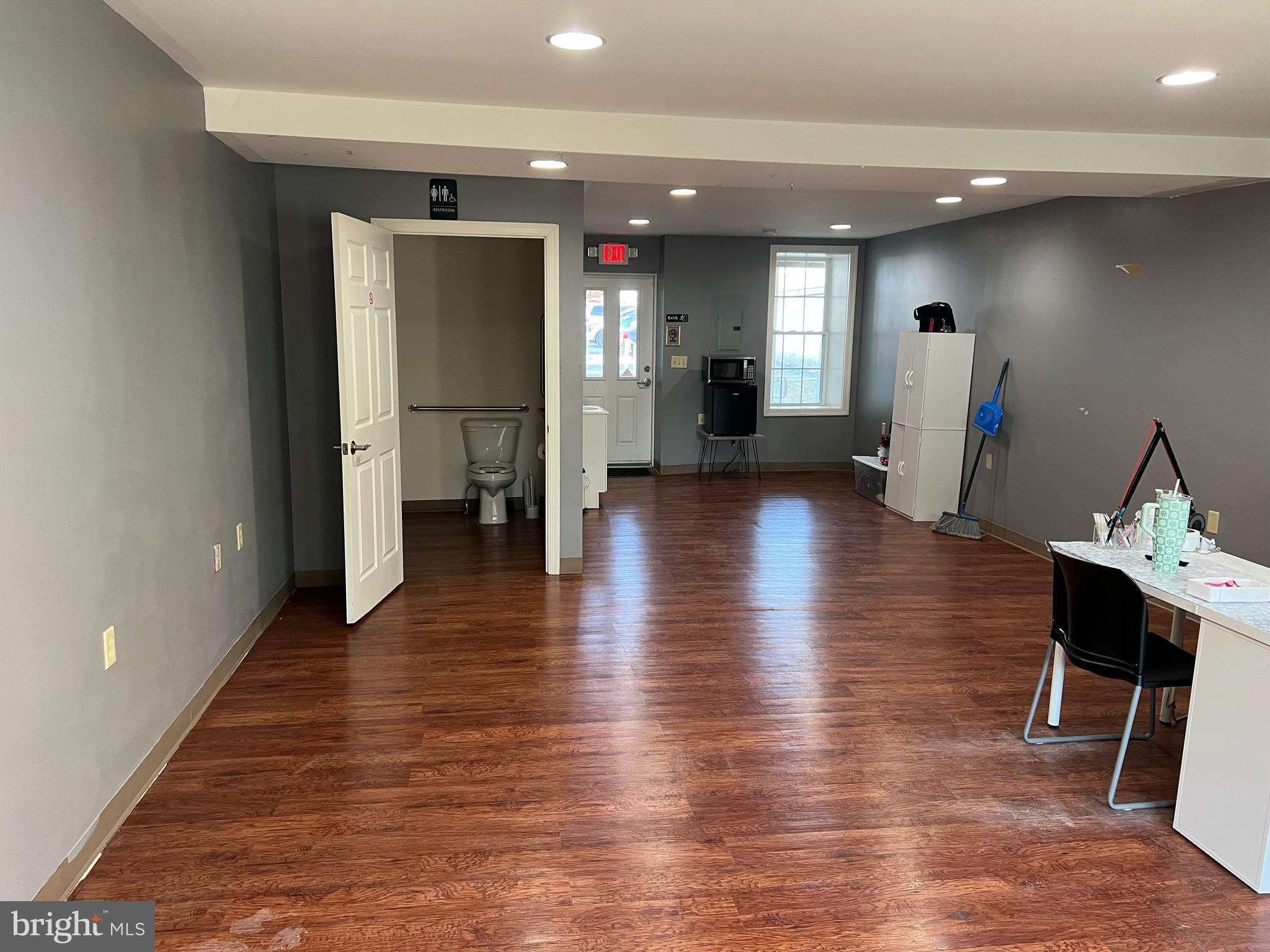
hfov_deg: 67.3
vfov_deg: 53.1
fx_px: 954
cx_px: 635
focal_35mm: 26
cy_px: 476
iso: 100
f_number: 1.5
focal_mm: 5.7
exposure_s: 1/60
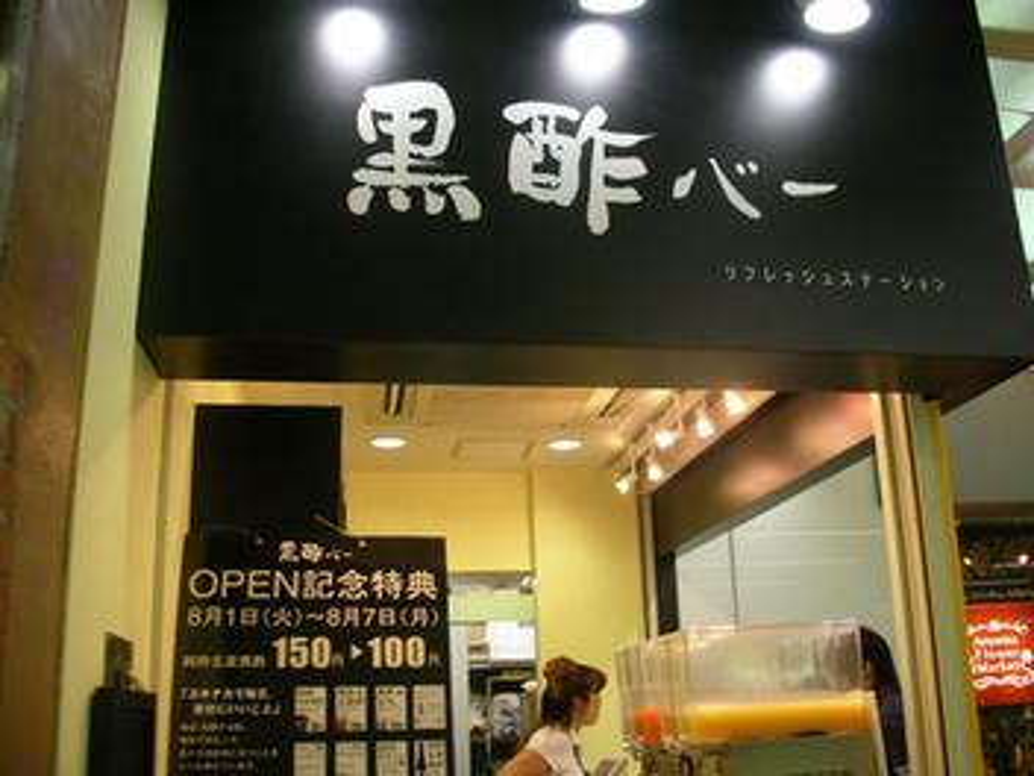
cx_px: 517
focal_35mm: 35
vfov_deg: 40.7
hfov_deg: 52.6
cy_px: 388
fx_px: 1045
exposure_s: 1/21.5
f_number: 3
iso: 50
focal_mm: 5.8
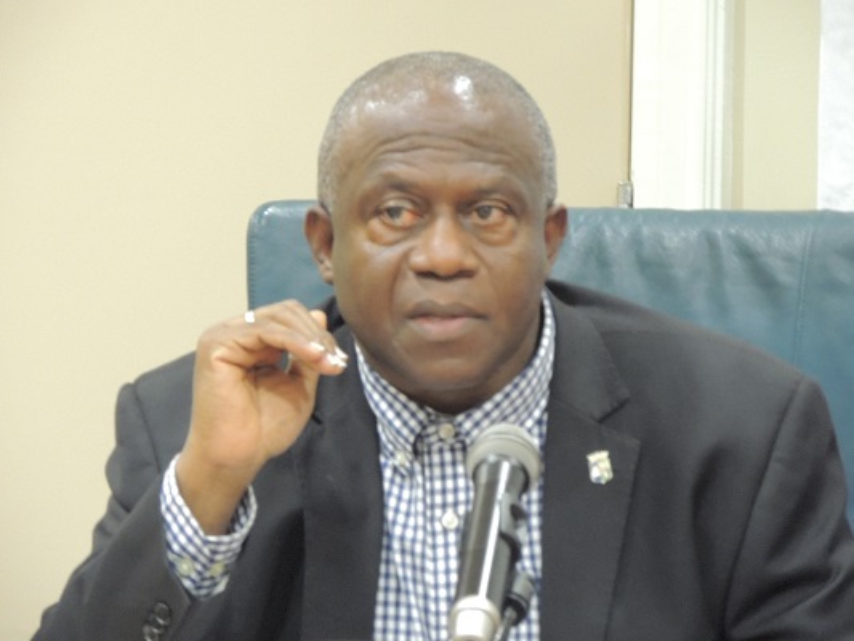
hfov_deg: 5.0
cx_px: 427
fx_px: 9870
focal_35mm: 400
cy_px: 320
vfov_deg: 3.7
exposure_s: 1/15
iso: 1600
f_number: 4.8
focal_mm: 71.3
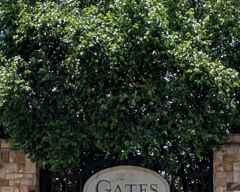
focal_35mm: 172
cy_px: 231
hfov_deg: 11.2
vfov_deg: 8.9
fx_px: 1223
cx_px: 121
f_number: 1.7
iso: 43
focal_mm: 4.53
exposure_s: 1/2825
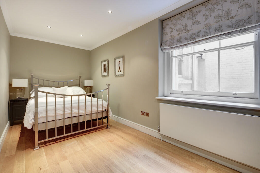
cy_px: 86
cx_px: 130
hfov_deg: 96.7
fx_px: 116
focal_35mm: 16
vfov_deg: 73.8
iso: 800
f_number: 8
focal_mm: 16
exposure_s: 1/8
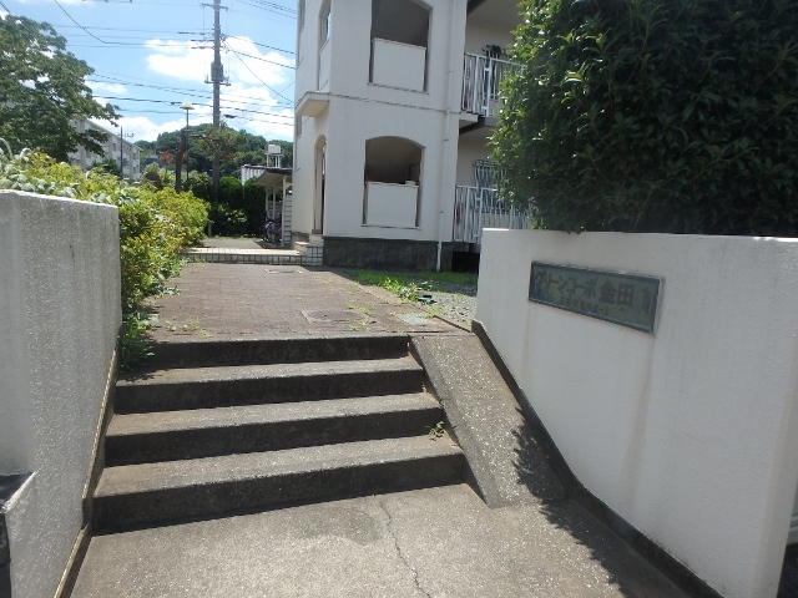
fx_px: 484
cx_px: 399
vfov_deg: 63.4
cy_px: 299
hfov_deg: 79.0
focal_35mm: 21
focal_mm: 3.7
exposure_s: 1/800
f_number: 3.5
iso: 125
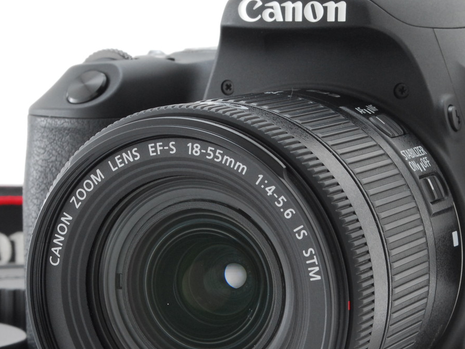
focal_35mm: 143
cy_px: 226
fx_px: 1919
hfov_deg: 13.8
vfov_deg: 10.4
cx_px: 212
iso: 400
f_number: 18
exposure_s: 1/125
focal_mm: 55
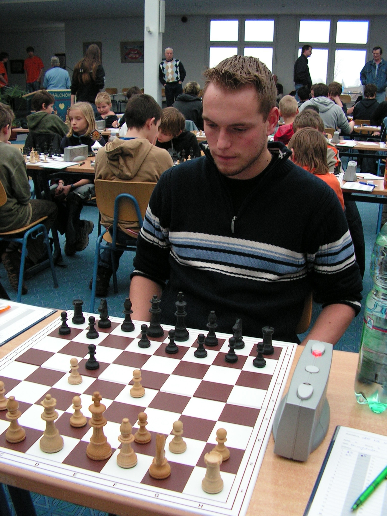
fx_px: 537
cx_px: 194
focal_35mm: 36
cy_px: 258
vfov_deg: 51.4
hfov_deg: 39.7
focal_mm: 6
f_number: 3.2
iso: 125
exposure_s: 1/40
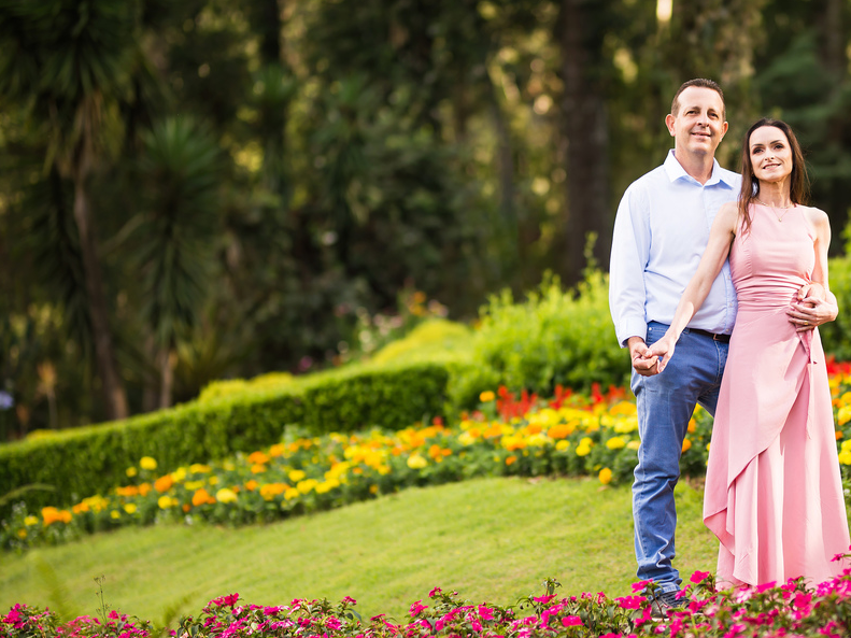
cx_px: 614
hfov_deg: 15.8
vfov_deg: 11.9
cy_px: 338
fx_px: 3048
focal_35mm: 124
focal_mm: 85
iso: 100
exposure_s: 1/800
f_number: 1.6
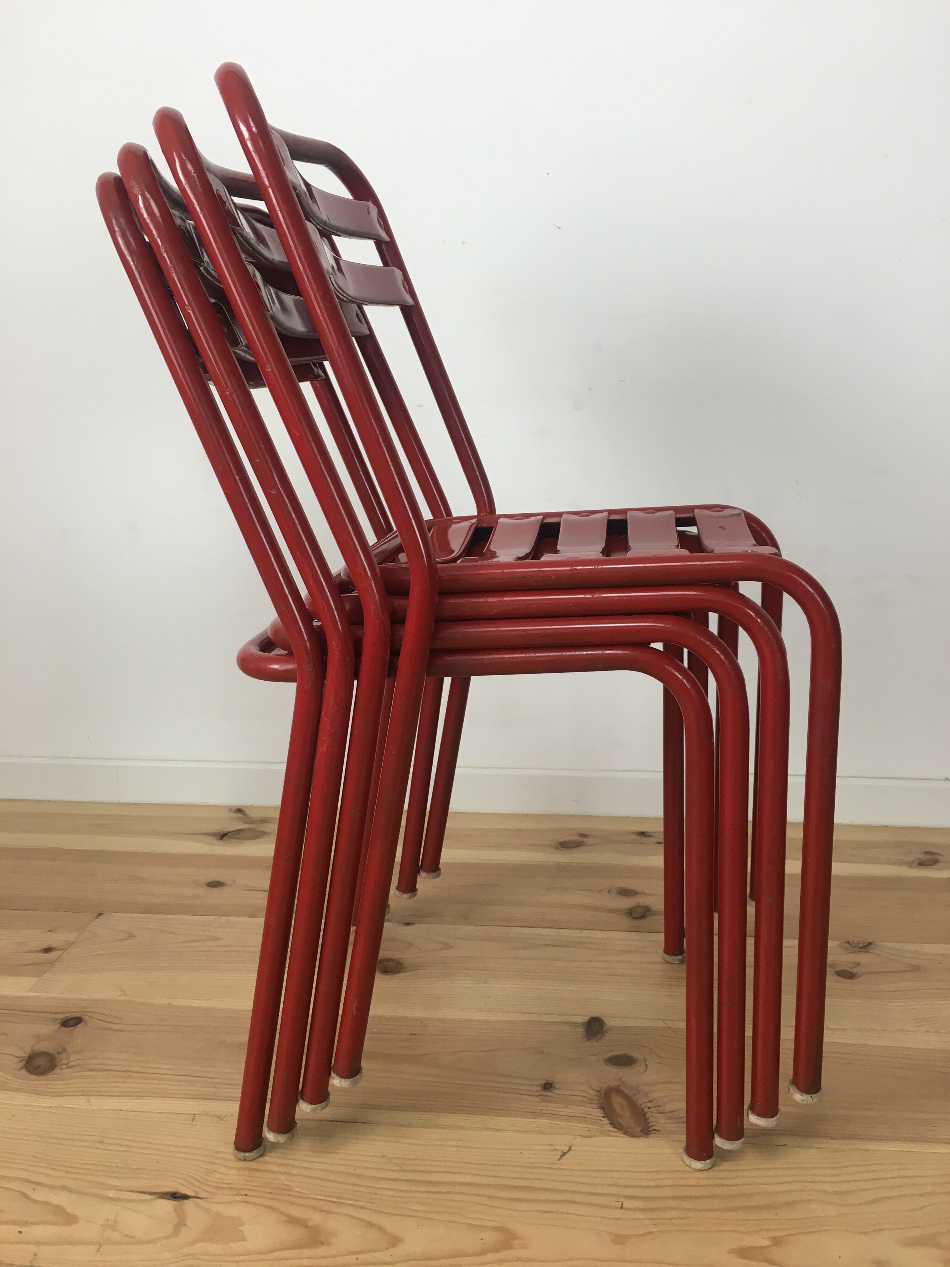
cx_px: 475
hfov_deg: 48.2
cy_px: 634
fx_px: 1061
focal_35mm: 29
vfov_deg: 61.7
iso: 25
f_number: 2.2
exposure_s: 1/33
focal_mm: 4.15
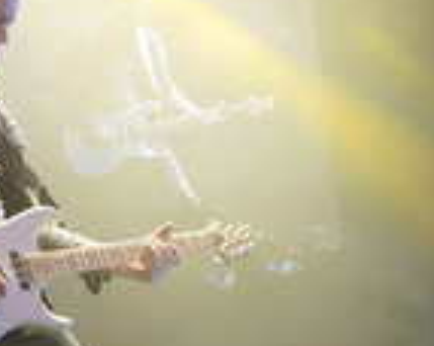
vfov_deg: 18.2
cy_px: 313
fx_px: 1065
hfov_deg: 21.4
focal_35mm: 83
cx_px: -86
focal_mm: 28
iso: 640
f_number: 5
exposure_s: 1/400
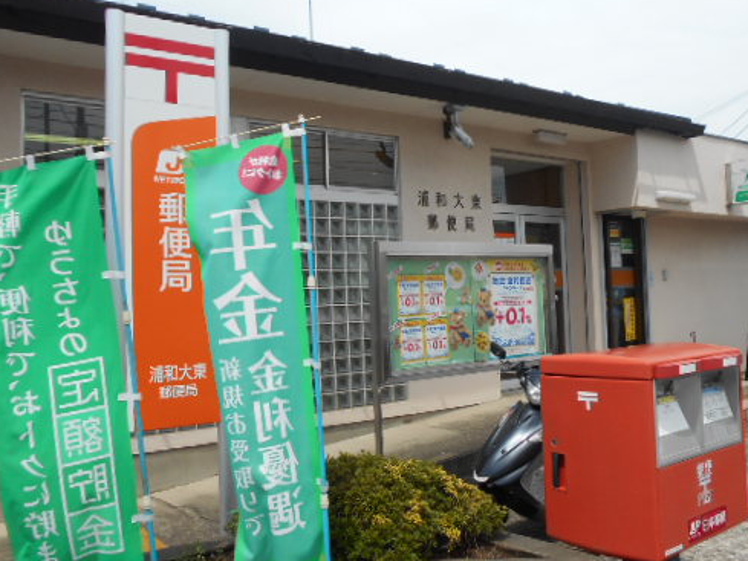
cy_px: 271
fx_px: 735
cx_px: 434
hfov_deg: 53.7
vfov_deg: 41.8
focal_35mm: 34
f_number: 3.2
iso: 80
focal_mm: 4.6
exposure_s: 1/1000
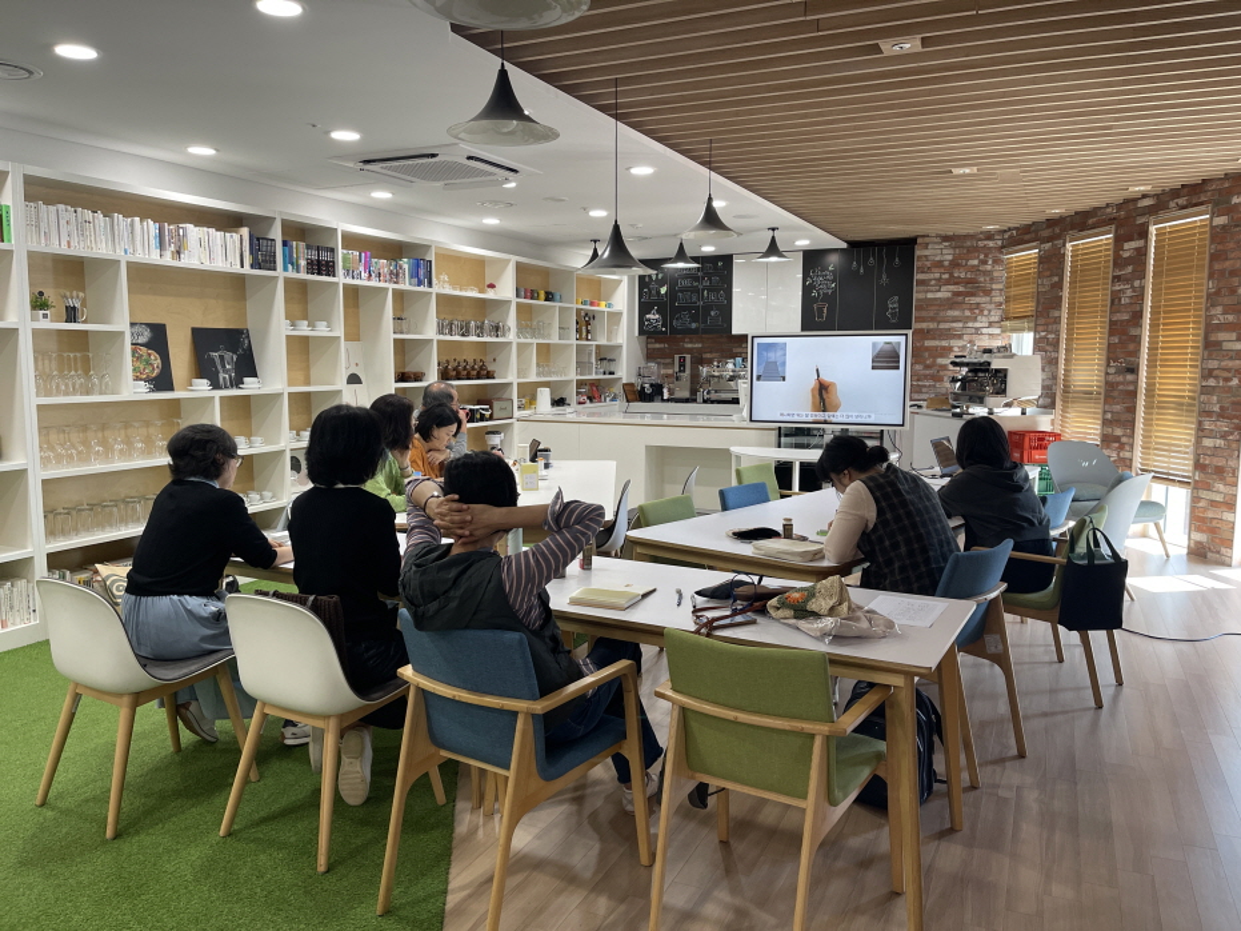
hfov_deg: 69.4
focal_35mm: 25
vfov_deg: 54.9
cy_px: 466
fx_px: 896
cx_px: 620
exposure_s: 1/120
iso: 100
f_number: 1.6
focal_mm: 5.1
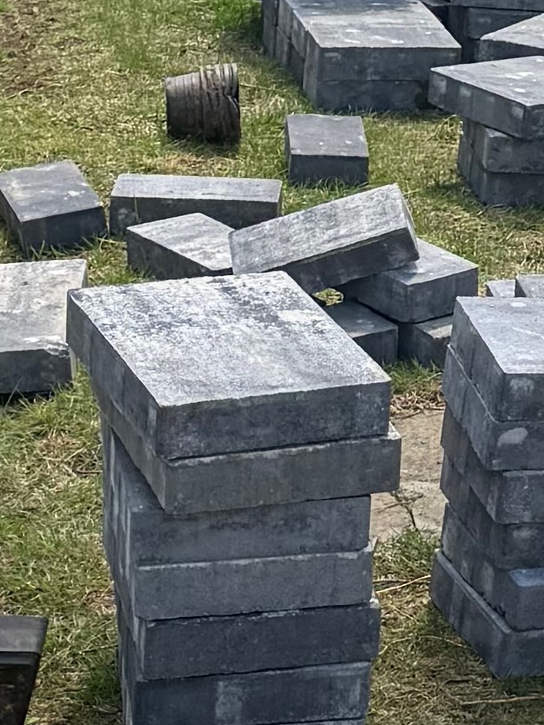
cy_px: 106
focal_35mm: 149
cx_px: 1503
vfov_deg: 13.2
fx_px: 3122
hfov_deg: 8.6
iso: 100
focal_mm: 6.76
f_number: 1.78
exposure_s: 1/1292
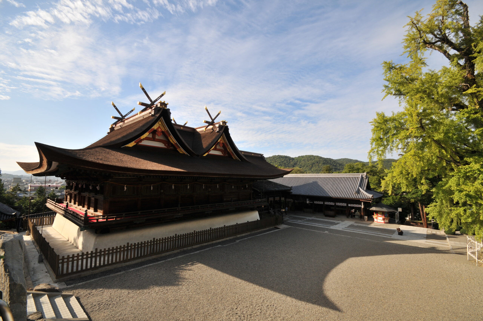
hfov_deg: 100.5
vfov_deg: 77.2
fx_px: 201
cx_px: 242
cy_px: 160
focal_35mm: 15
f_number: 9
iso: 200
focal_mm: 10
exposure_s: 1/320
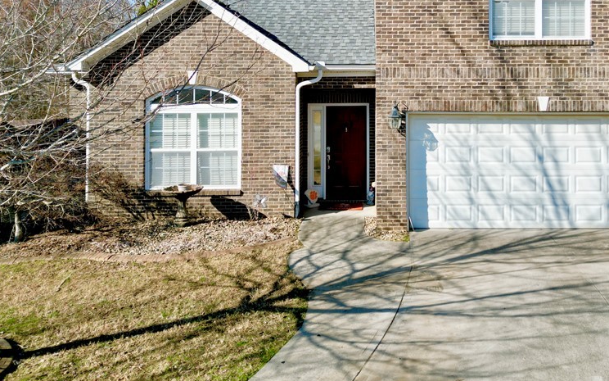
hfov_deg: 54.7
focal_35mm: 35
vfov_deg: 35.1
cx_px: 381
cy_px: 75
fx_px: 581
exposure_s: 1/2500
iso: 200
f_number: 1.7
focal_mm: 6.72
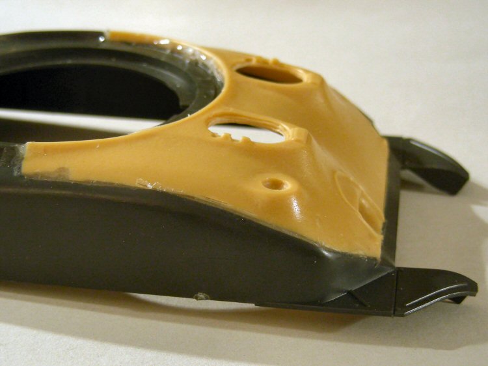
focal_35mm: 70
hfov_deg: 27.8
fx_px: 987
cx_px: 244
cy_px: 183
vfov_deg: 21.0
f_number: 3.5
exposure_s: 1/3.2
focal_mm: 11.7
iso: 200
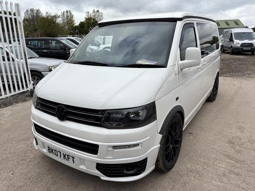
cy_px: 96
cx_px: 128
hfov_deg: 67.3
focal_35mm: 26
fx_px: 192
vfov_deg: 53.1
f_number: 1.6
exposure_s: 1/2141
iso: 50
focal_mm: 5.96
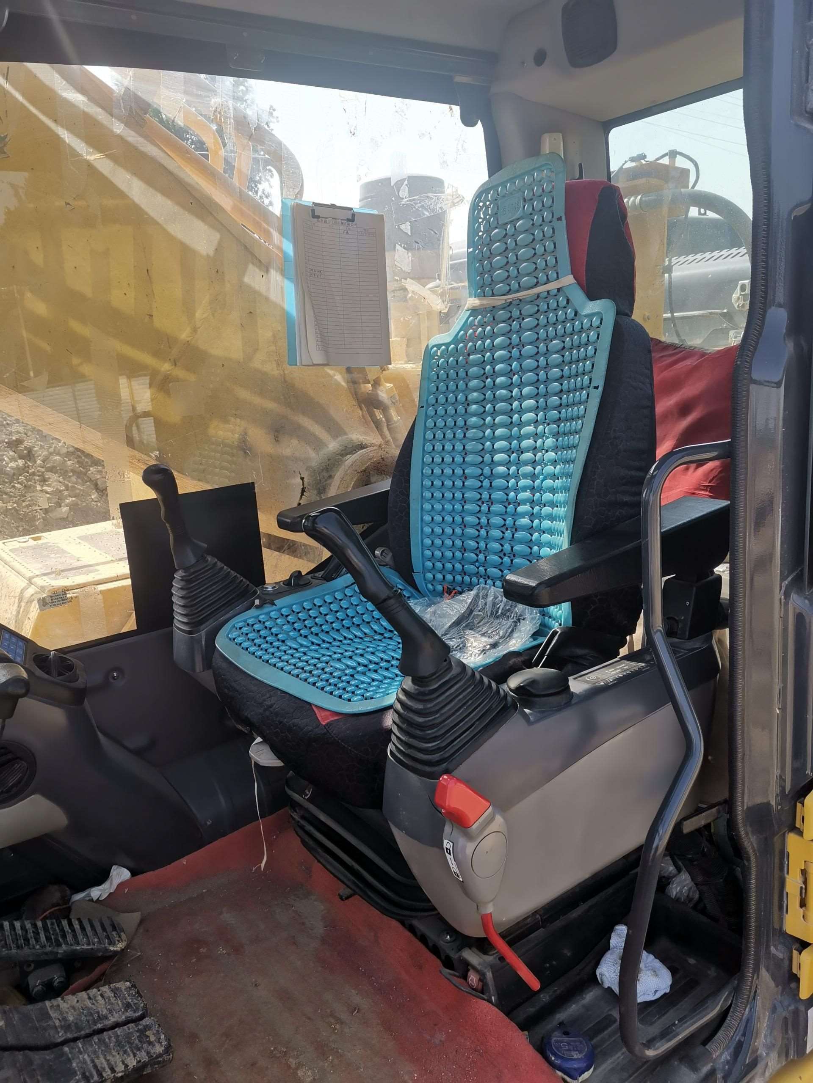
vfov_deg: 65.3
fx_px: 846
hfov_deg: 51.4
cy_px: 542
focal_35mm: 27
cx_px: 406
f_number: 1.8
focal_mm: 4.75
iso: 50
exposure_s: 1/1250
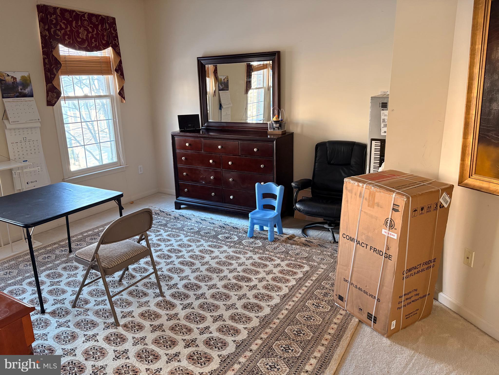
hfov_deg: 67.3
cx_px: 250
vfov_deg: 53.1
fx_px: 375
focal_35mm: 26
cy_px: 188
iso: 250
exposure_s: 1/60
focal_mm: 5.96
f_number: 1.6
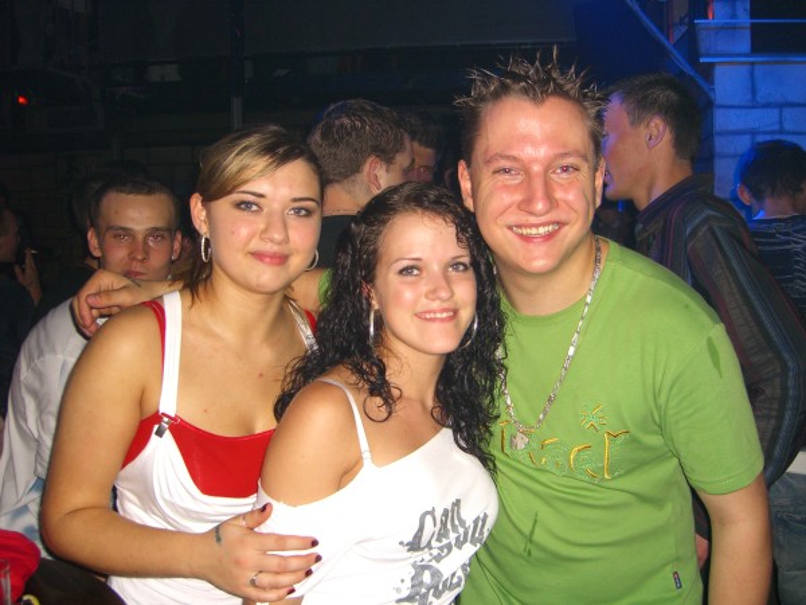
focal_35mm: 38
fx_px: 885
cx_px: 403
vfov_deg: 37.7
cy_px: 302
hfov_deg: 49.0
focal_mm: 7.9
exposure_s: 1/60
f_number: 2.8
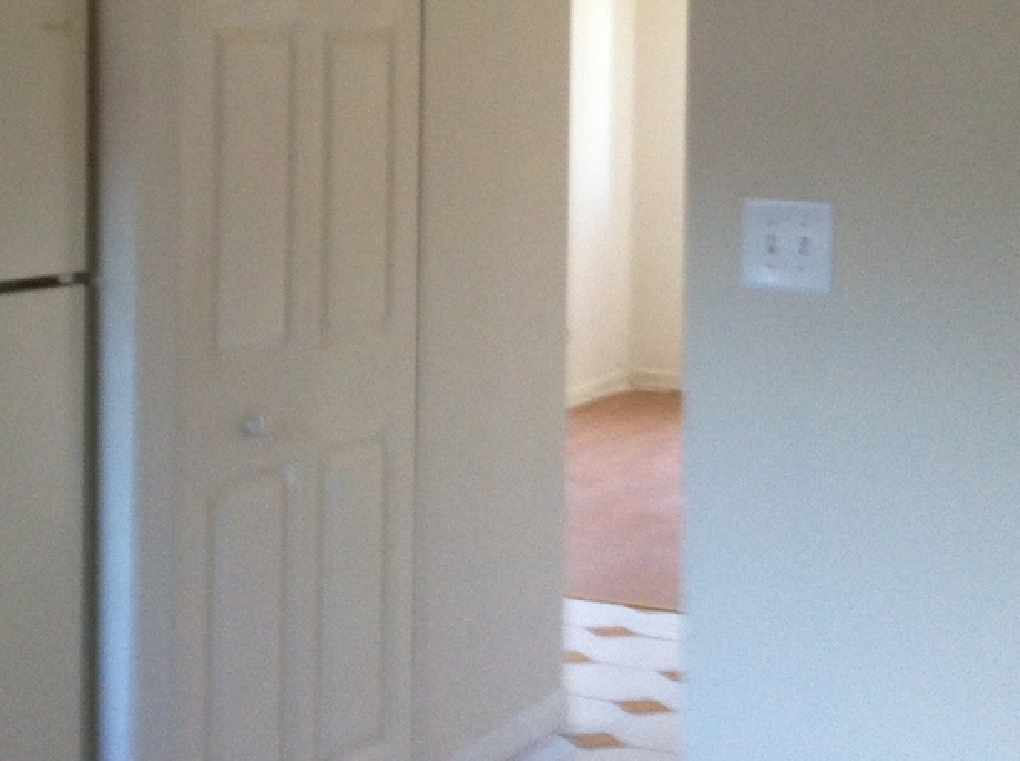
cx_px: 346
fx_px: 2441
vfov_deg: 17.5
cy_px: 102
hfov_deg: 23.5
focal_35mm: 83
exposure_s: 1/15
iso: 125
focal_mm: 3.85
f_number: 2.8
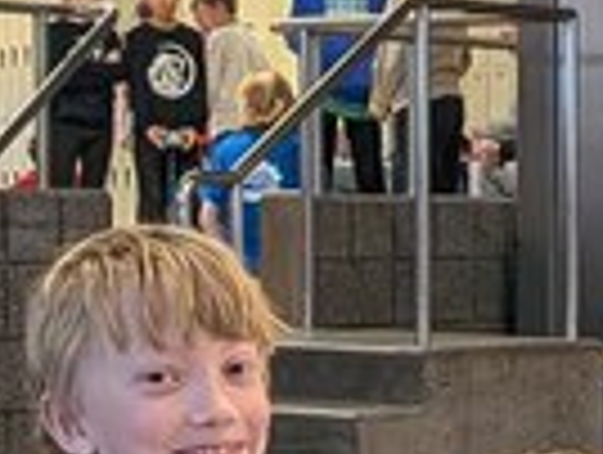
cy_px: 607
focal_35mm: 179
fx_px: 3124
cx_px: 540
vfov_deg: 8.2
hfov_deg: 11.0
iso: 32
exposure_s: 1/74.7
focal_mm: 4.53
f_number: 1.7
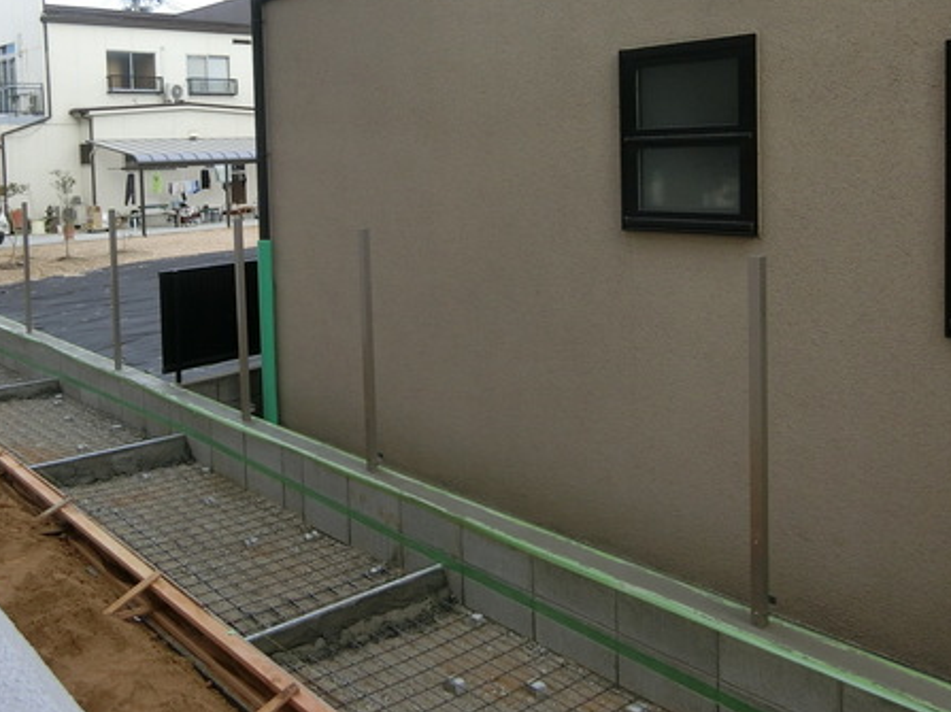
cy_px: 215
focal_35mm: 34
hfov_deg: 53.3
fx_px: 934
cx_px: 349
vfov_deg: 41.0
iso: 80
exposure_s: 1/500
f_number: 2.7
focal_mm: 4.06
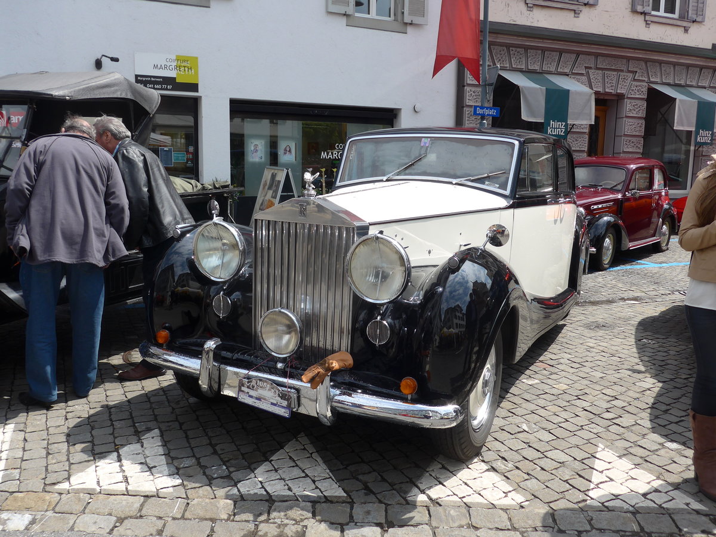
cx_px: 358
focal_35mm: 29
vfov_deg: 48.2
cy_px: 268
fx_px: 600
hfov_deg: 61.7
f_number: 2.8
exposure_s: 1/1300
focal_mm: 6
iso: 80
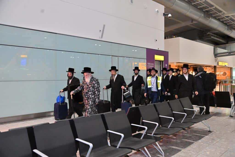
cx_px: 118
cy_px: 78
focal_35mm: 31
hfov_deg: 60.3
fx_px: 202
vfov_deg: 42.3
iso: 4000
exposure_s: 1/200
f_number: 4
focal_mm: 31
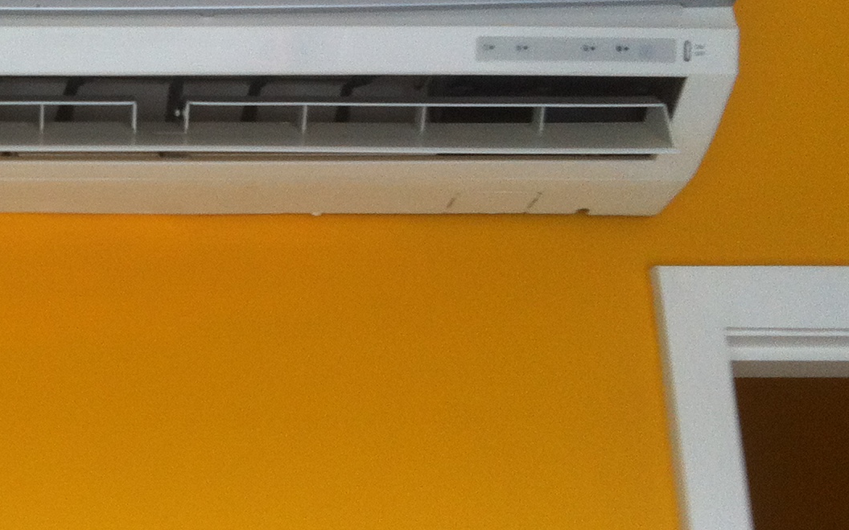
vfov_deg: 14.3
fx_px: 2105
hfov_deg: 21.9
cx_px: -14
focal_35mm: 91
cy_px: 209
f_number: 2.8
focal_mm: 3.85
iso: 100
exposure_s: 1/60
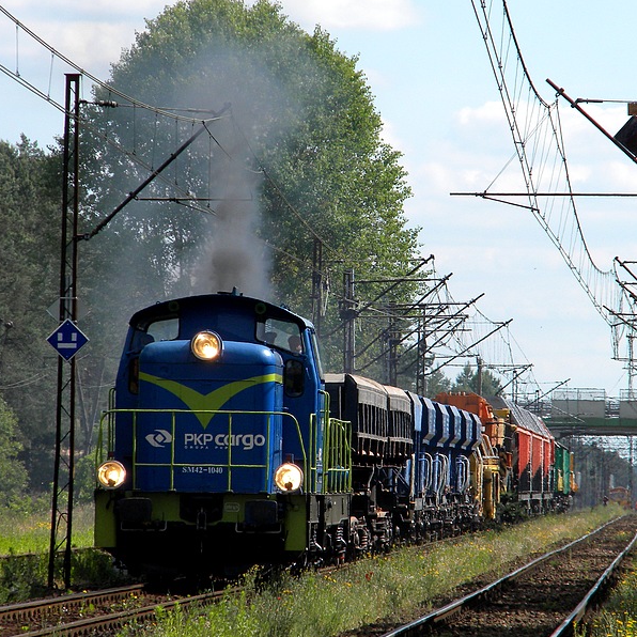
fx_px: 5580
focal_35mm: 268
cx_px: 348
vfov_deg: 6.5
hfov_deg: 6.5
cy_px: 320
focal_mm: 41
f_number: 5.4
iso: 112
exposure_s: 1/498
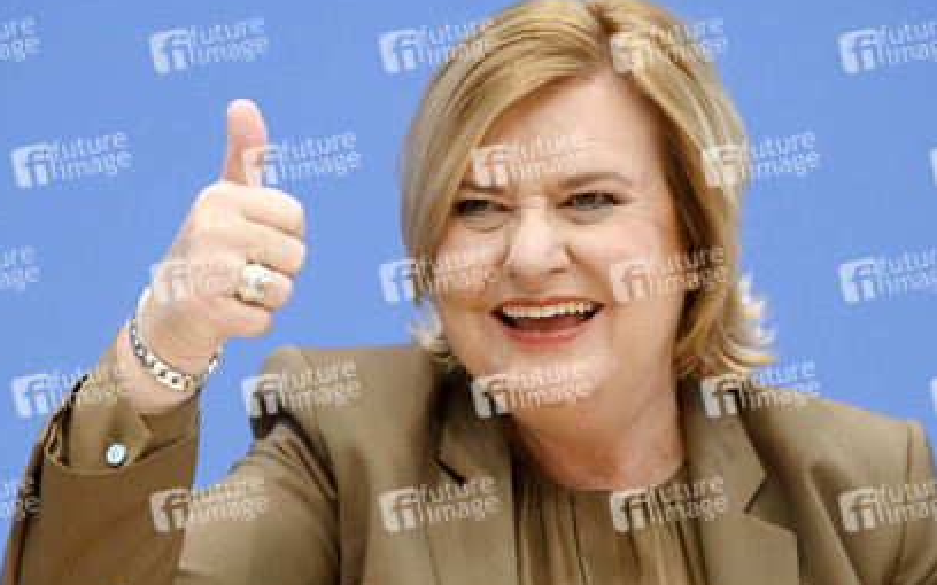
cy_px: 333
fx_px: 4316
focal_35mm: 169
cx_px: 470
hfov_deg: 12.4
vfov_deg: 7.8
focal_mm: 150
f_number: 4.5
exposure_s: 1/1000
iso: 5000
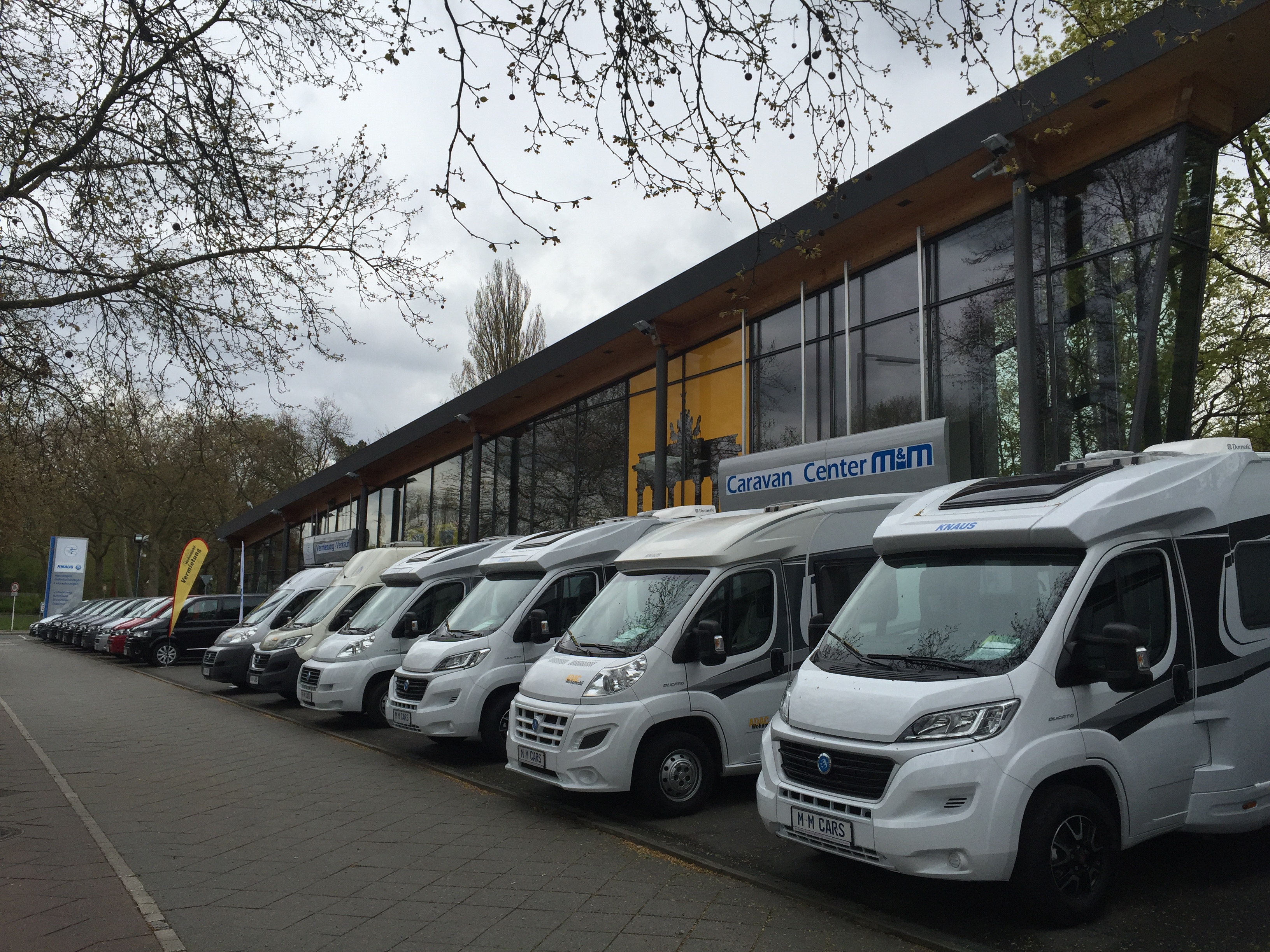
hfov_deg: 61.7
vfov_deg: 48.2
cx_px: 635
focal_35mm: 29
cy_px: 476
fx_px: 1064
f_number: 2.2
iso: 32
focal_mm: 4.15
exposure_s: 1/2198
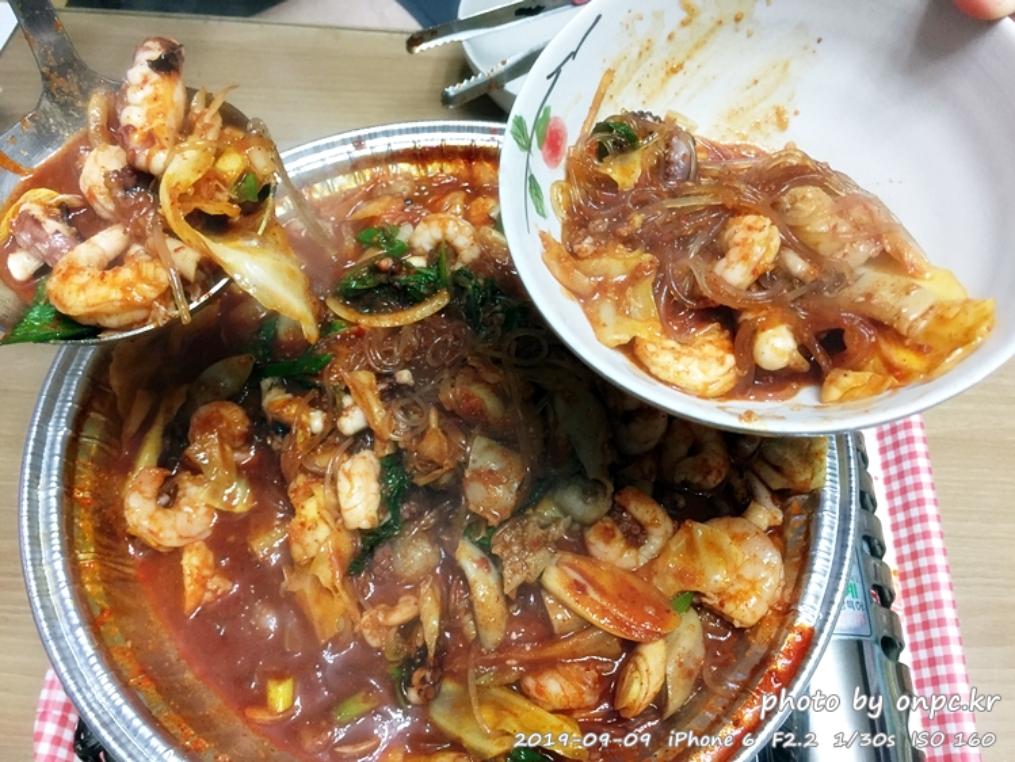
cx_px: 508
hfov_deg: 61.7
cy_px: 381
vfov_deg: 48.2
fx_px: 850
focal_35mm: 29
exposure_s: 1/30
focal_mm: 4.15
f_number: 2.2
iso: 160
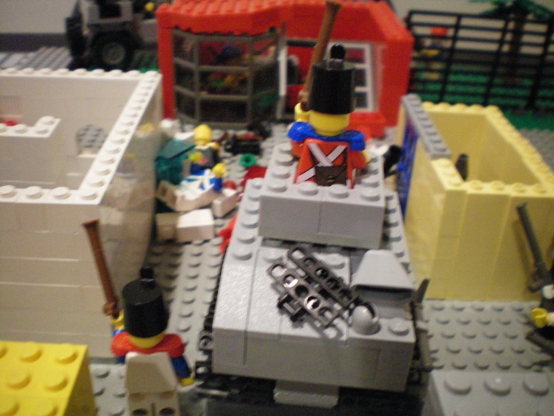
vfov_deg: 37.7
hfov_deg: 49.0
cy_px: 208
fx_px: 608
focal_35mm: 38
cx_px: 277
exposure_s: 1/15
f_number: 3.1
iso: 400
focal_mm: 6.3
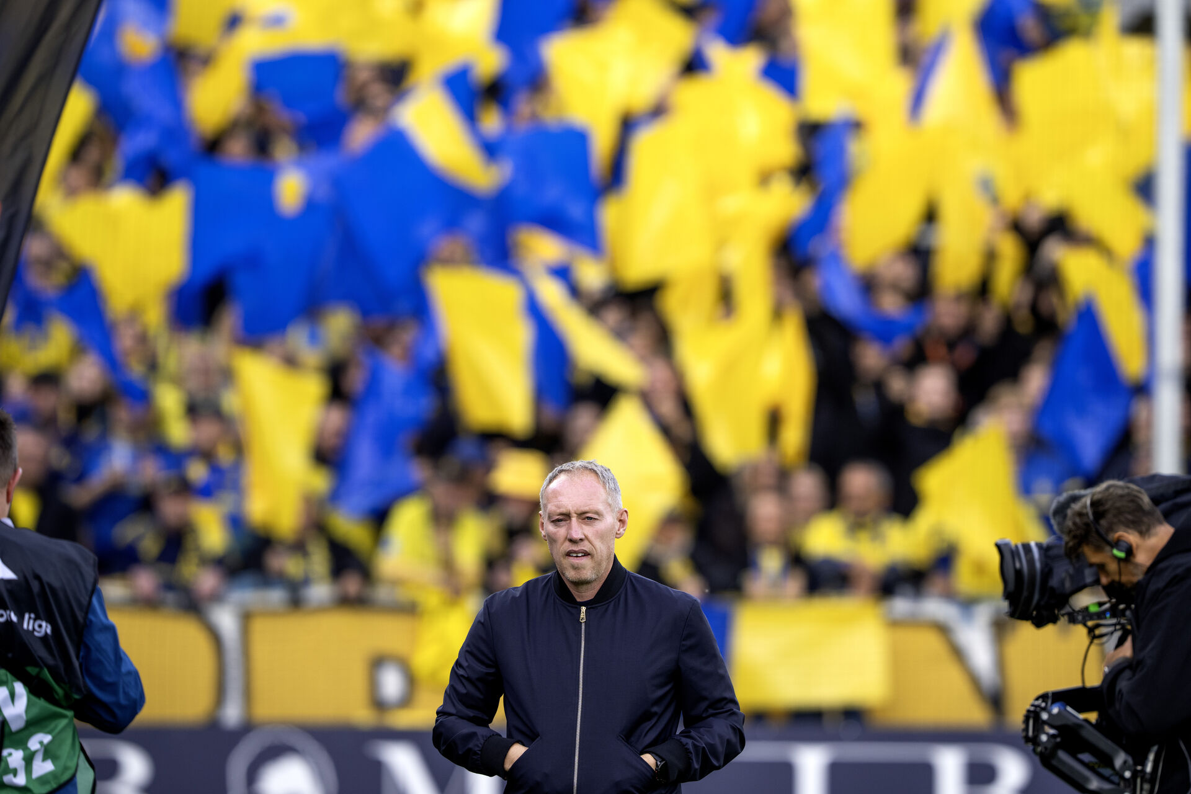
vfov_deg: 3.4
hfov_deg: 5.2
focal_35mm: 400
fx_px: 13232
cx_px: 596
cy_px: 397
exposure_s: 1/640
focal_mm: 400
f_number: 4
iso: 500
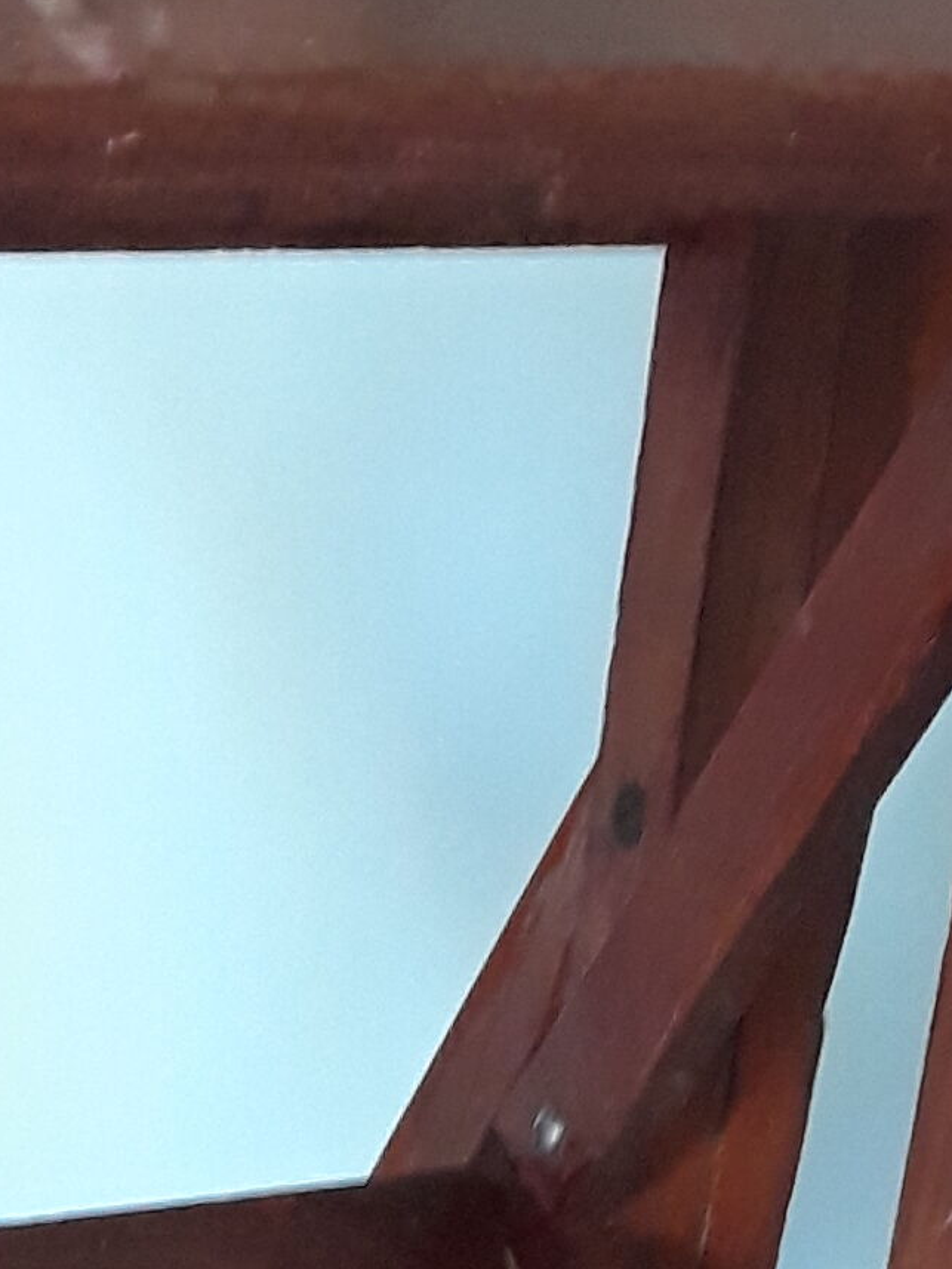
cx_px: -235
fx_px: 4766
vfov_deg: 13.8
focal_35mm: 130
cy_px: 2172
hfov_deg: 11.2
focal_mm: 3.71
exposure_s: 1/25
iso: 250
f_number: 1.7
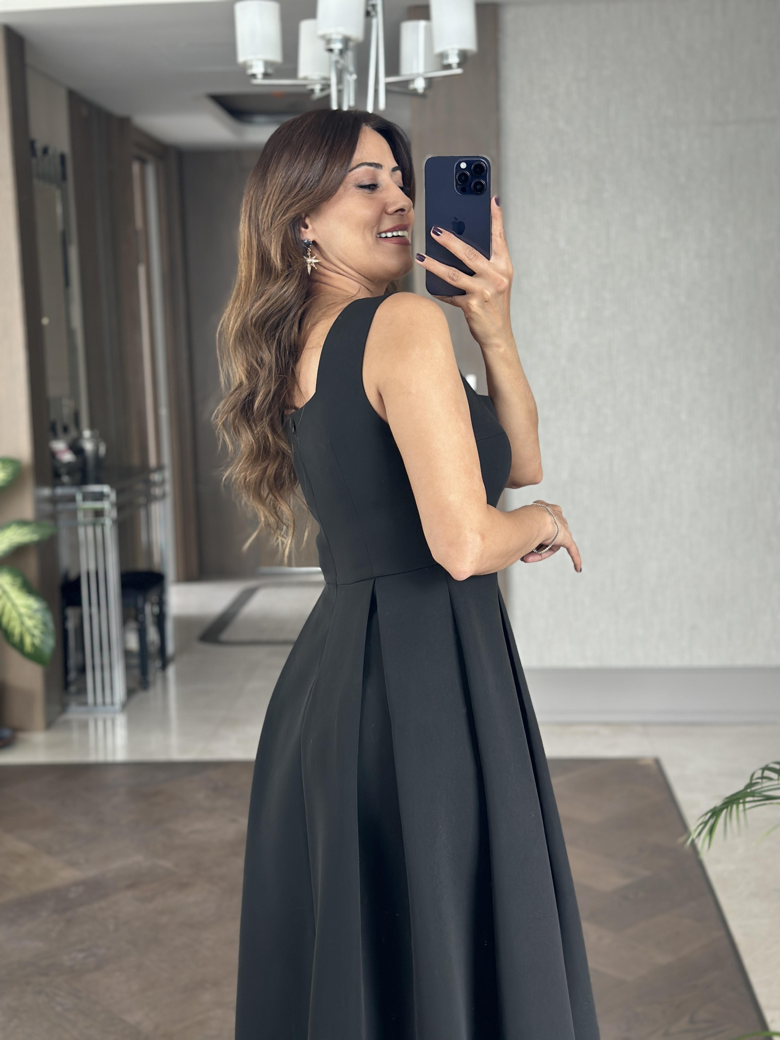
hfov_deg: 30.3
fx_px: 1442
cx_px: 390
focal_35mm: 48
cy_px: 520
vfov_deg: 39.7
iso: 160
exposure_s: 1/60
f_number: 1.78
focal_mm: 6.86
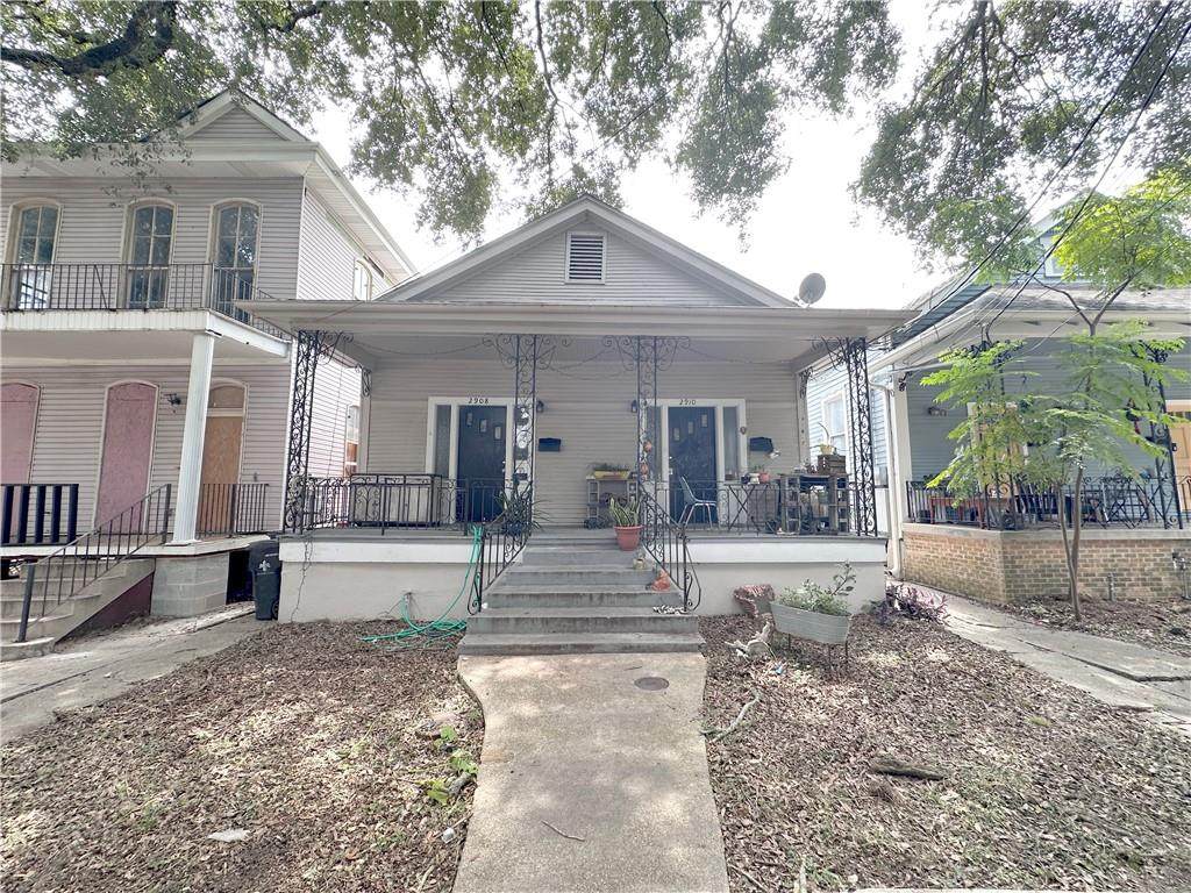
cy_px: 446
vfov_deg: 85.7
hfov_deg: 102.1
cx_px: 596
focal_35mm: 14
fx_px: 482
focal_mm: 2.22
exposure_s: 1/109
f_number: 2.2
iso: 40
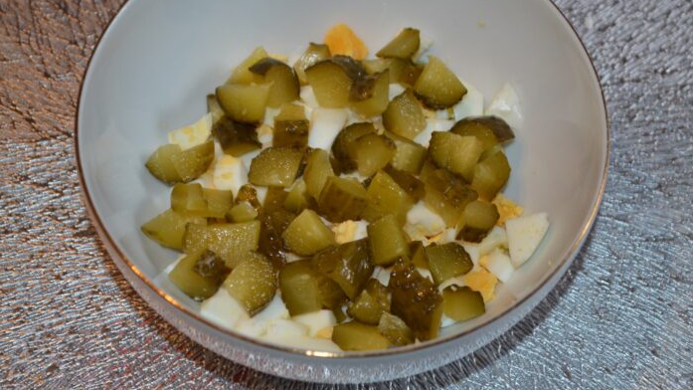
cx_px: 347
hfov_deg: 25.9
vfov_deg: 14.7
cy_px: 161
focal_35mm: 82
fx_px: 1507
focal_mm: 52
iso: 1100
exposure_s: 1/60
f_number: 5.6
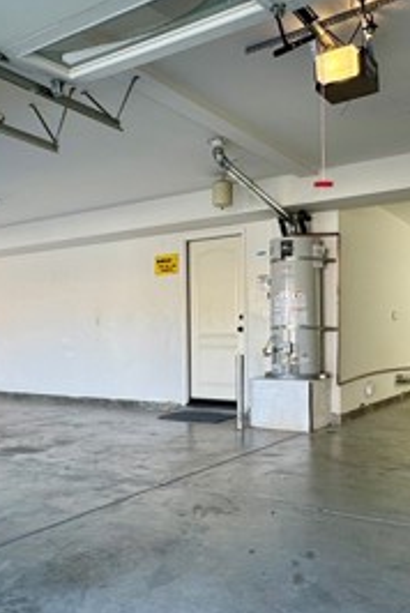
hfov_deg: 37.7
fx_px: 596
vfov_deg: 54.3
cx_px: 154
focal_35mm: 35
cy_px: 341
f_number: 2.2
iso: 40
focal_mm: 2.22
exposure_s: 1/99
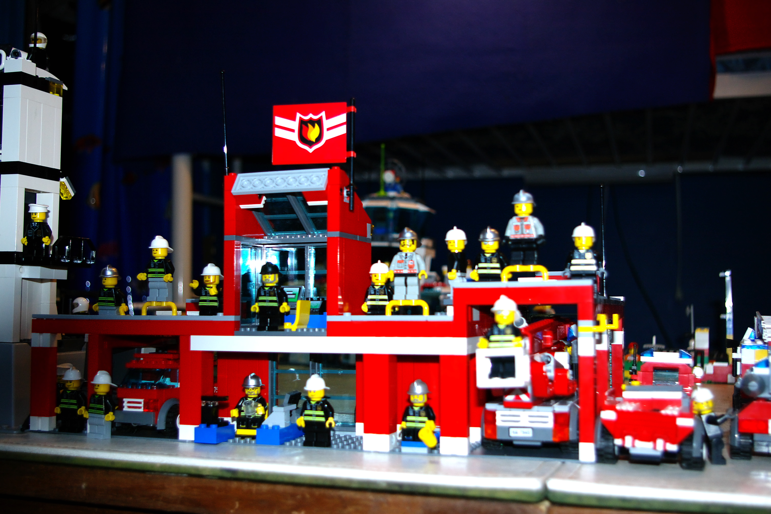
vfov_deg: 31.9
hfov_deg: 46.4
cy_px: 257
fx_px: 900
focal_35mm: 42
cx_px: 386
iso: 200
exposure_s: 1/45
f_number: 4
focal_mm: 28
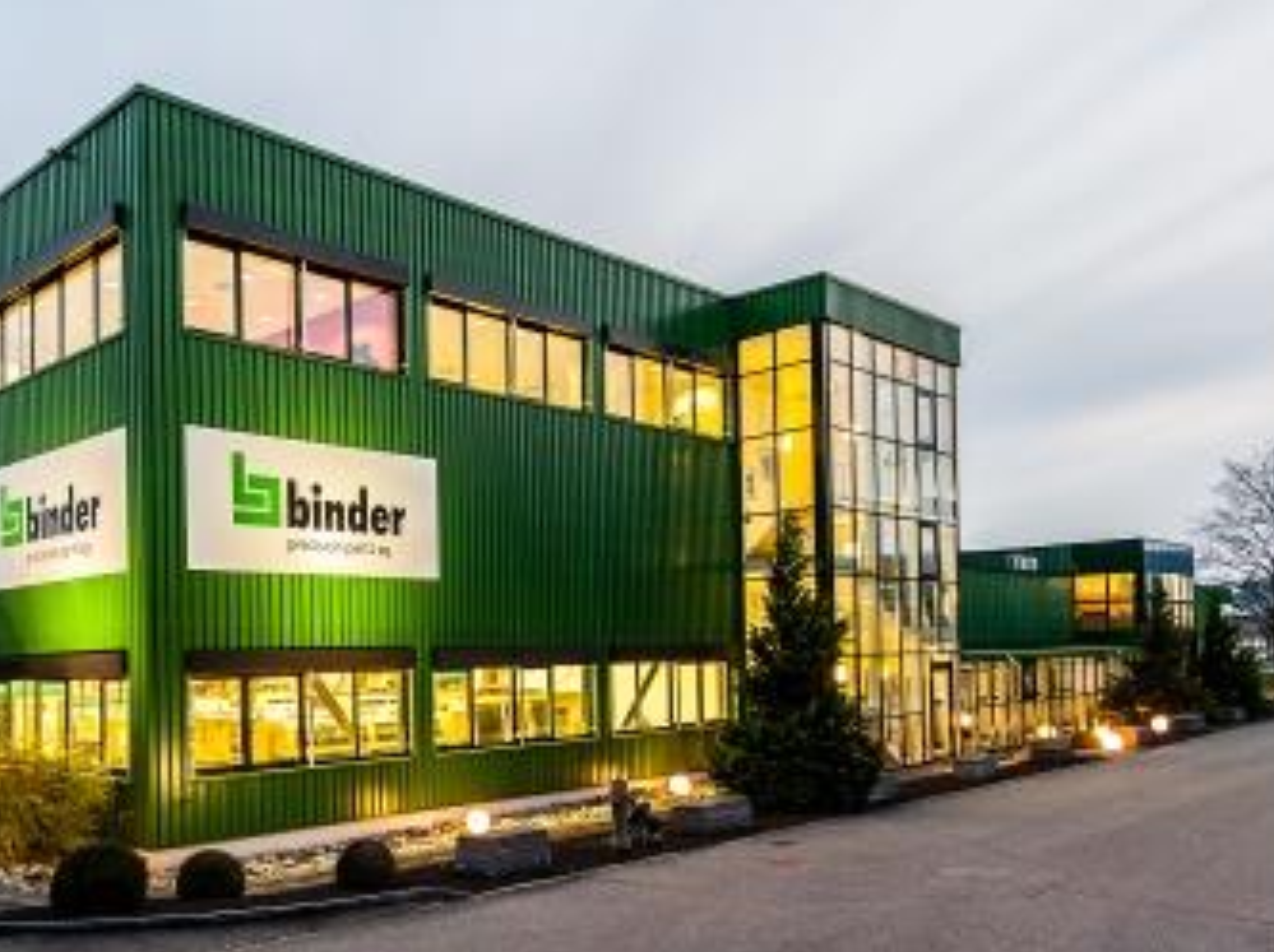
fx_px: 809
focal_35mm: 22
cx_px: 593
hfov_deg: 76.3
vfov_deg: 60.7
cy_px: 547
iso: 400
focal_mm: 17
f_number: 4.5
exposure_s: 1/25
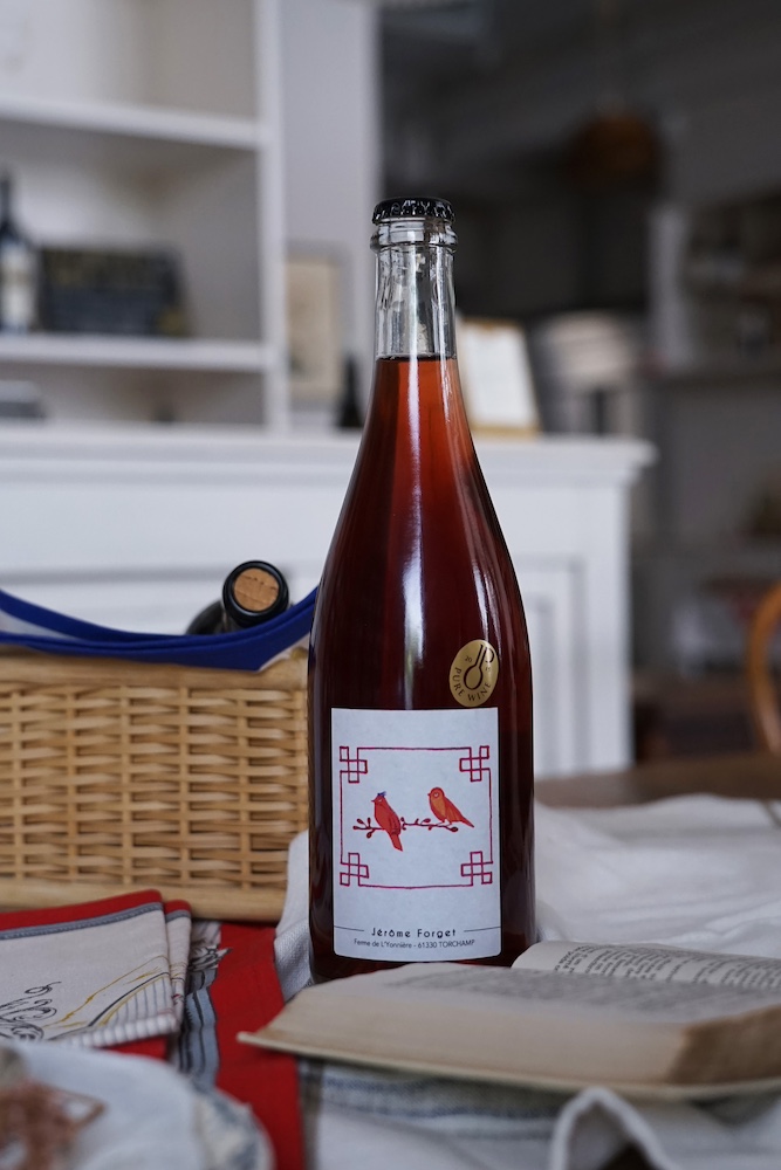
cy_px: 585
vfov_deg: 35.0
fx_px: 1854
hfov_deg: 23.8
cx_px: 390
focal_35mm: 57
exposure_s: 1/100
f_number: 3.2
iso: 800
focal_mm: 38
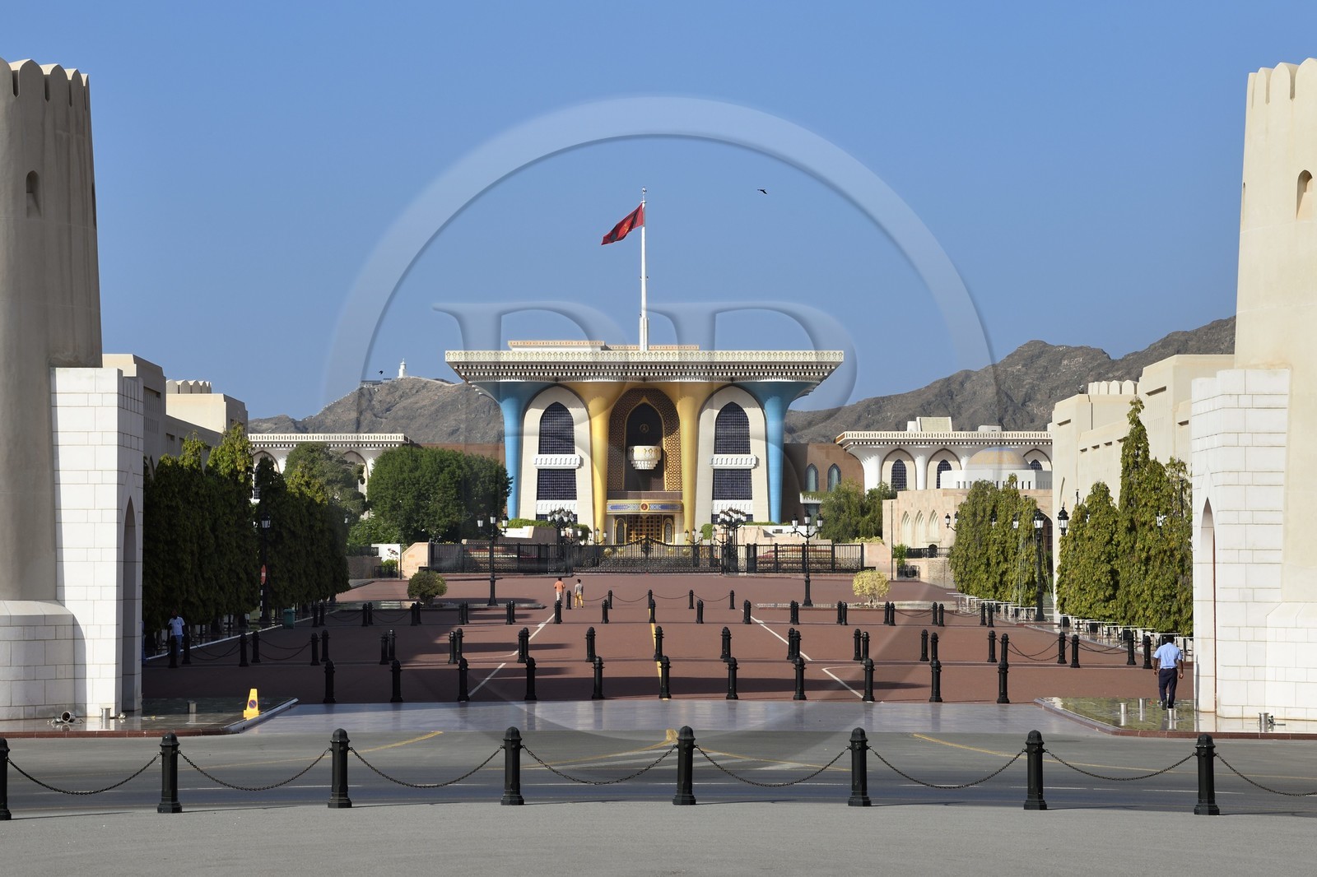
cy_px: 438
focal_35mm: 110
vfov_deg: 12.4
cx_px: 658
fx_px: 4023
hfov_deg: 18.6
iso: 200
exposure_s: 1/500
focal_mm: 110
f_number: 10
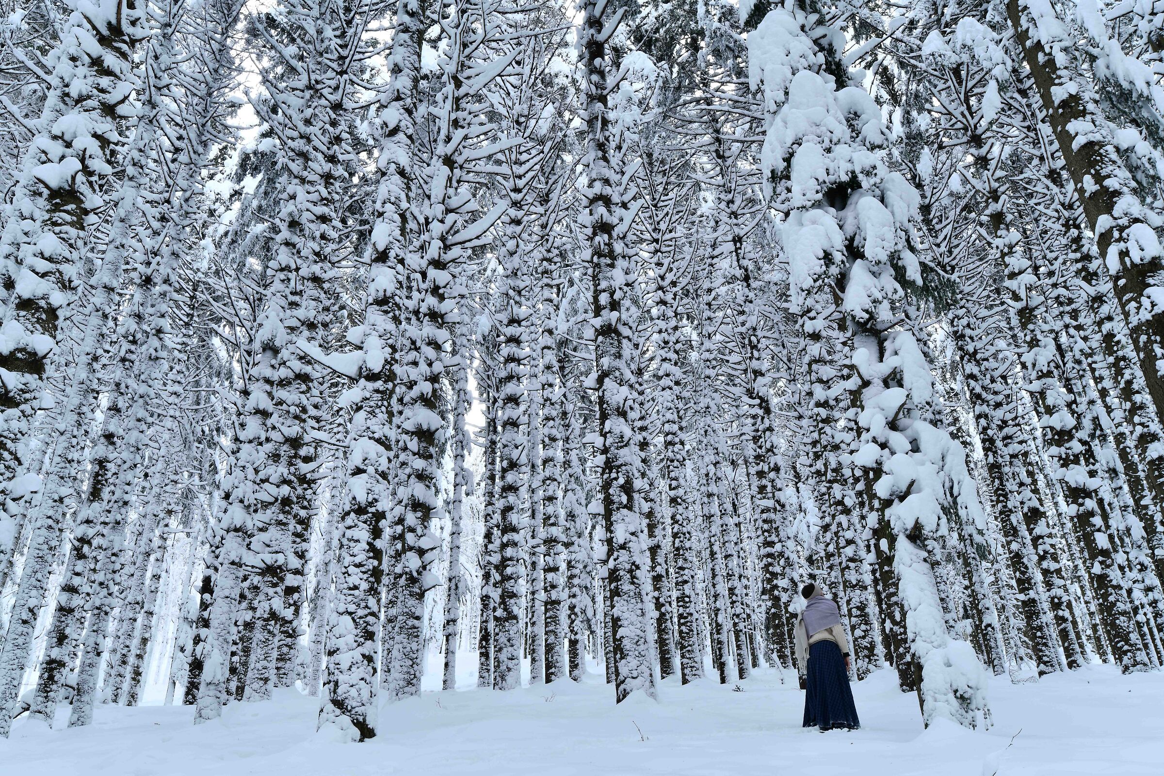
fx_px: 1002
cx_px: 582
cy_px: 388
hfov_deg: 60.3
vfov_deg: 42.3
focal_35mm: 31
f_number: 13
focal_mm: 31
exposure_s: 1/1.6
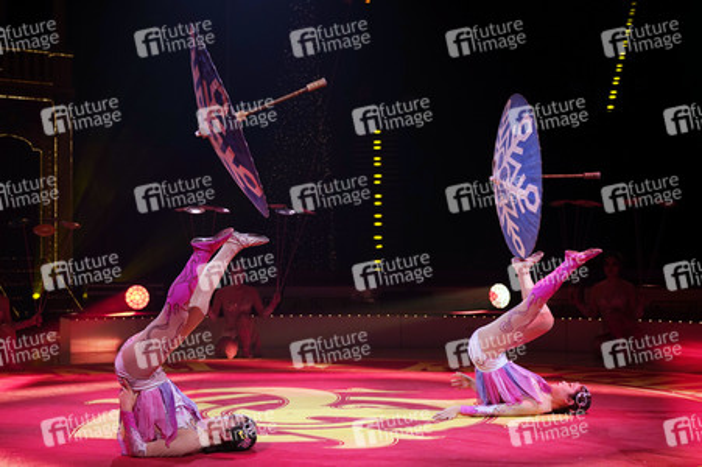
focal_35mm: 57
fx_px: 1111
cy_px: 234
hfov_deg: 35.1
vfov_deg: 23.7
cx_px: 351
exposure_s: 1/500
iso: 1600
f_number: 4.5
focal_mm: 57
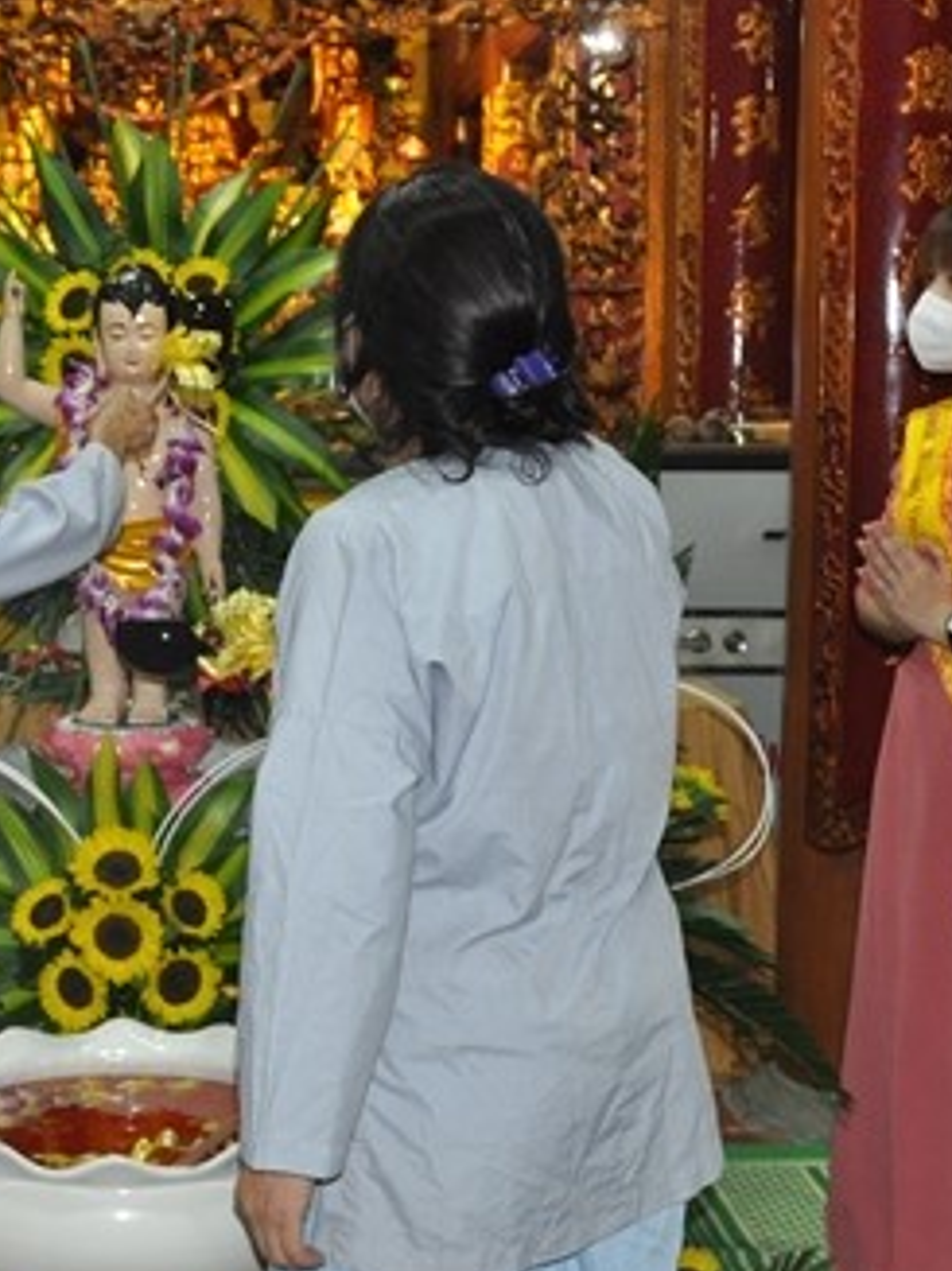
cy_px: 610
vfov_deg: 30.7
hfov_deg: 22.8
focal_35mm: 63
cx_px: 120
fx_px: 2312
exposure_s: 1/60
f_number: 4.5
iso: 1250
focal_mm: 22
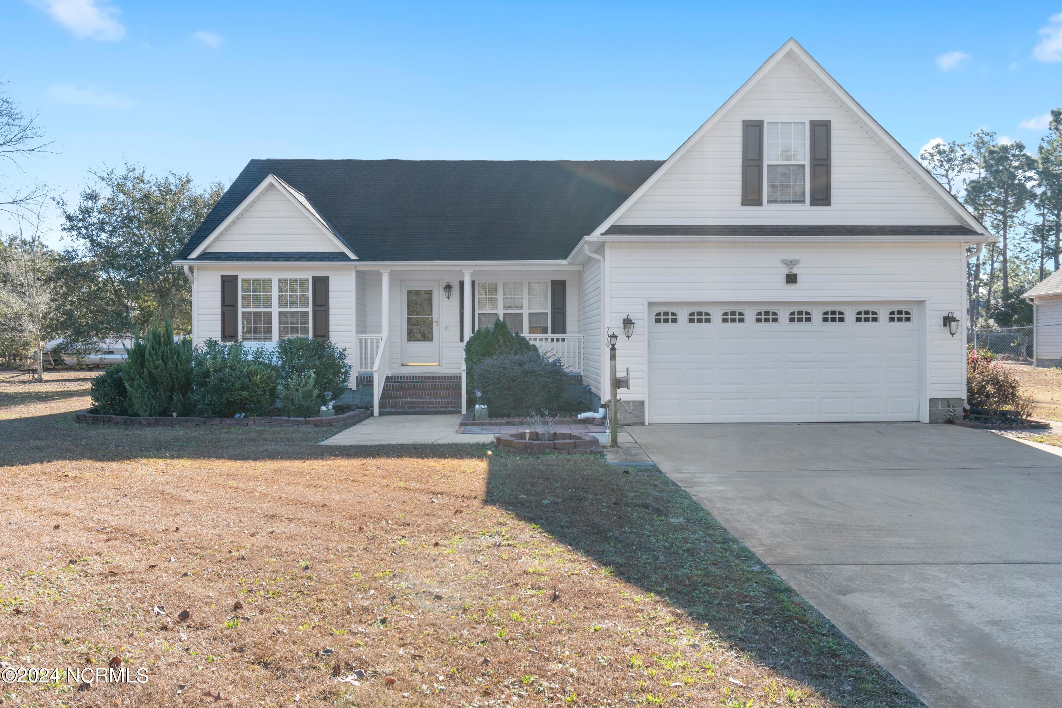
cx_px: 531
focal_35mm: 28
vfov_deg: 46.4
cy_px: 354
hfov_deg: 65.5
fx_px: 826
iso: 100
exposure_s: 1/60
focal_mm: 19
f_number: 5.6
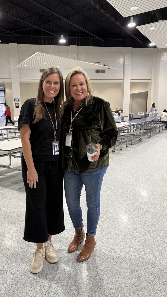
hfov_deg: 42.6
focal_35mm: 27
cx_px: 64
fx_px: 213
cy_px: 148
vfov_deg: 69.9
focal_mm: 6.76
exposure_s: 1/120
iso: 160
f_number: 1.78
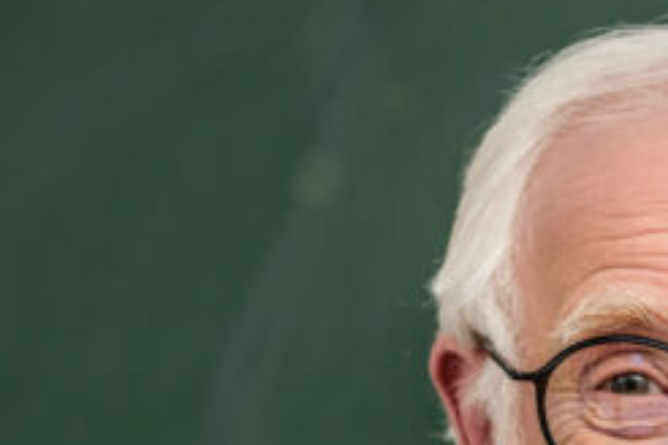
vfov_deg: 3.9
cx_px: 627
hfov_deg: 5.8
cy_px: 669
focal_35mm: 354
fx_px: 6568
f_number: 3.5
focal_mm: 85
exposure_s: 1/160
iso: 125
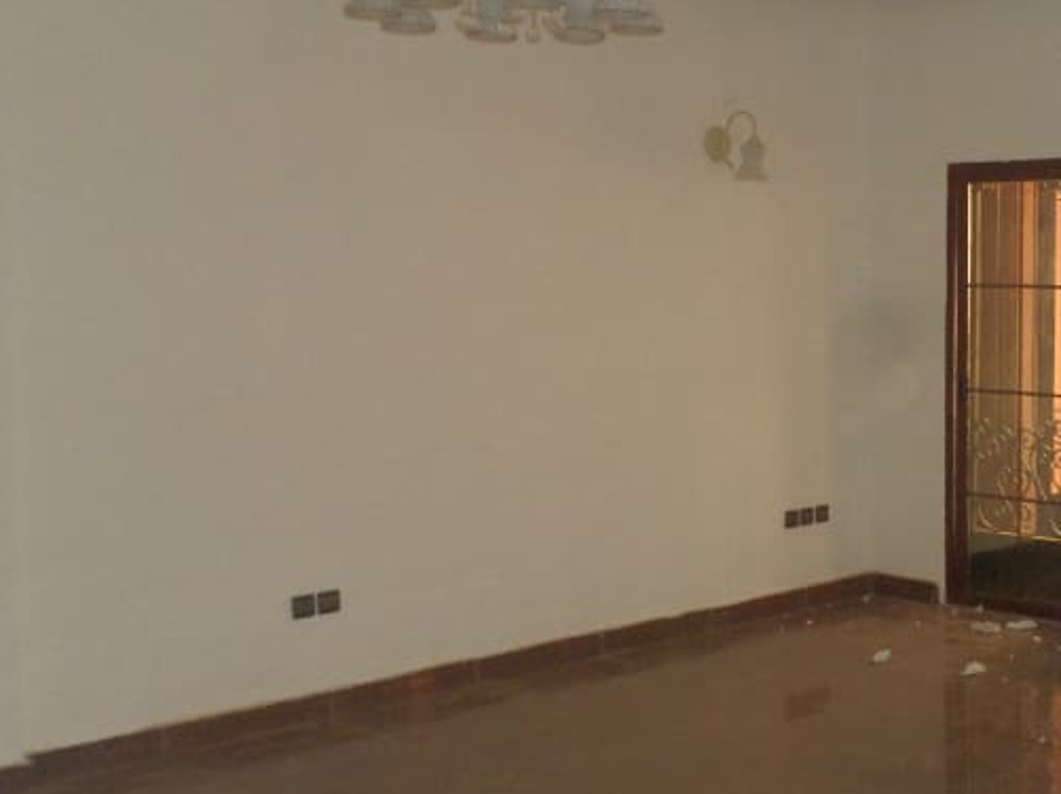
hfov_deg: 35.6
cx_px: 926
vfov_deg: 28.5
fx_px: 1562
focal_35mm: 51
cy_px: 367
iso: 240
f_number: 2.5
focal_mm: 4.5
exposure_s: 1/30
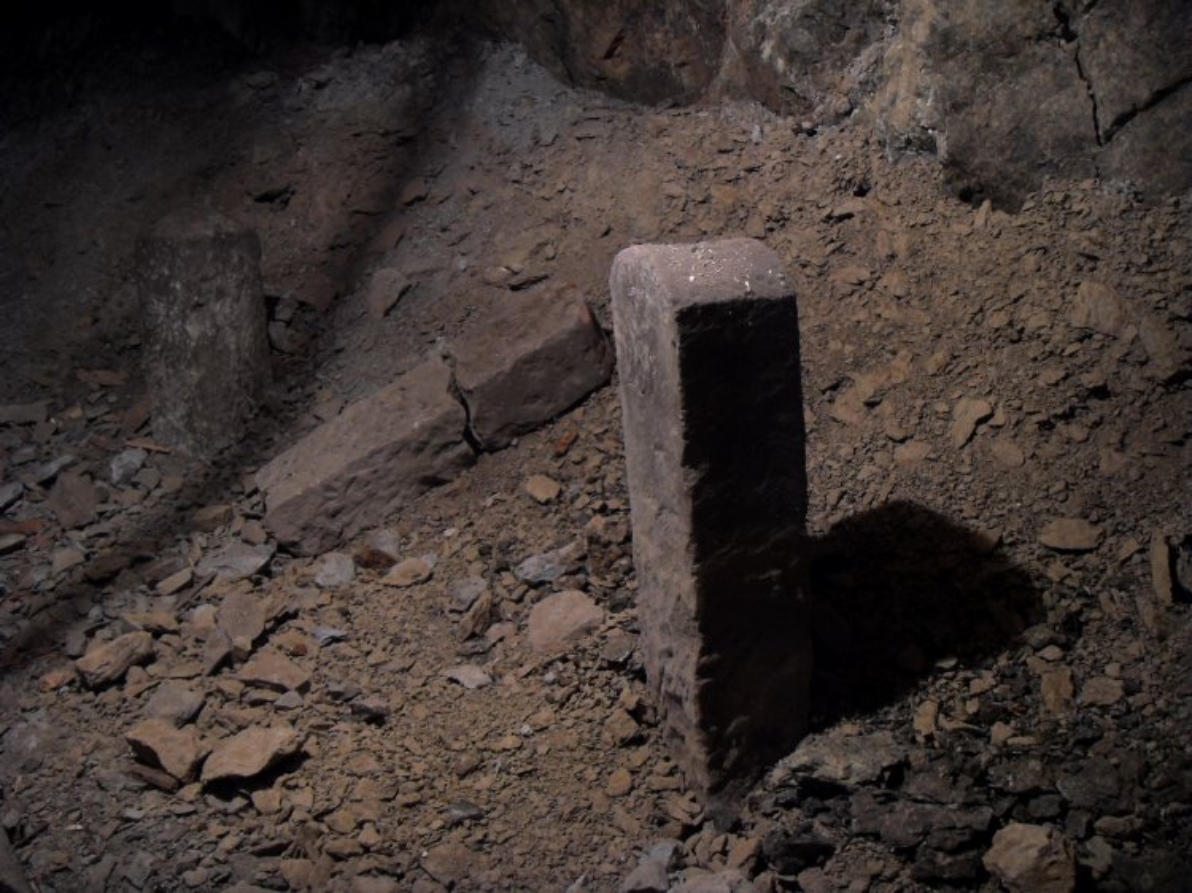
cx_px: 596
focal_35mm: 39
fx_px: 1343
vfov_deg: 36.8
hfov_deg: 47.9
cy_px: 446
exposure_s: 1
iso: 200
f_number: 3.5
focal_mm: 6.6
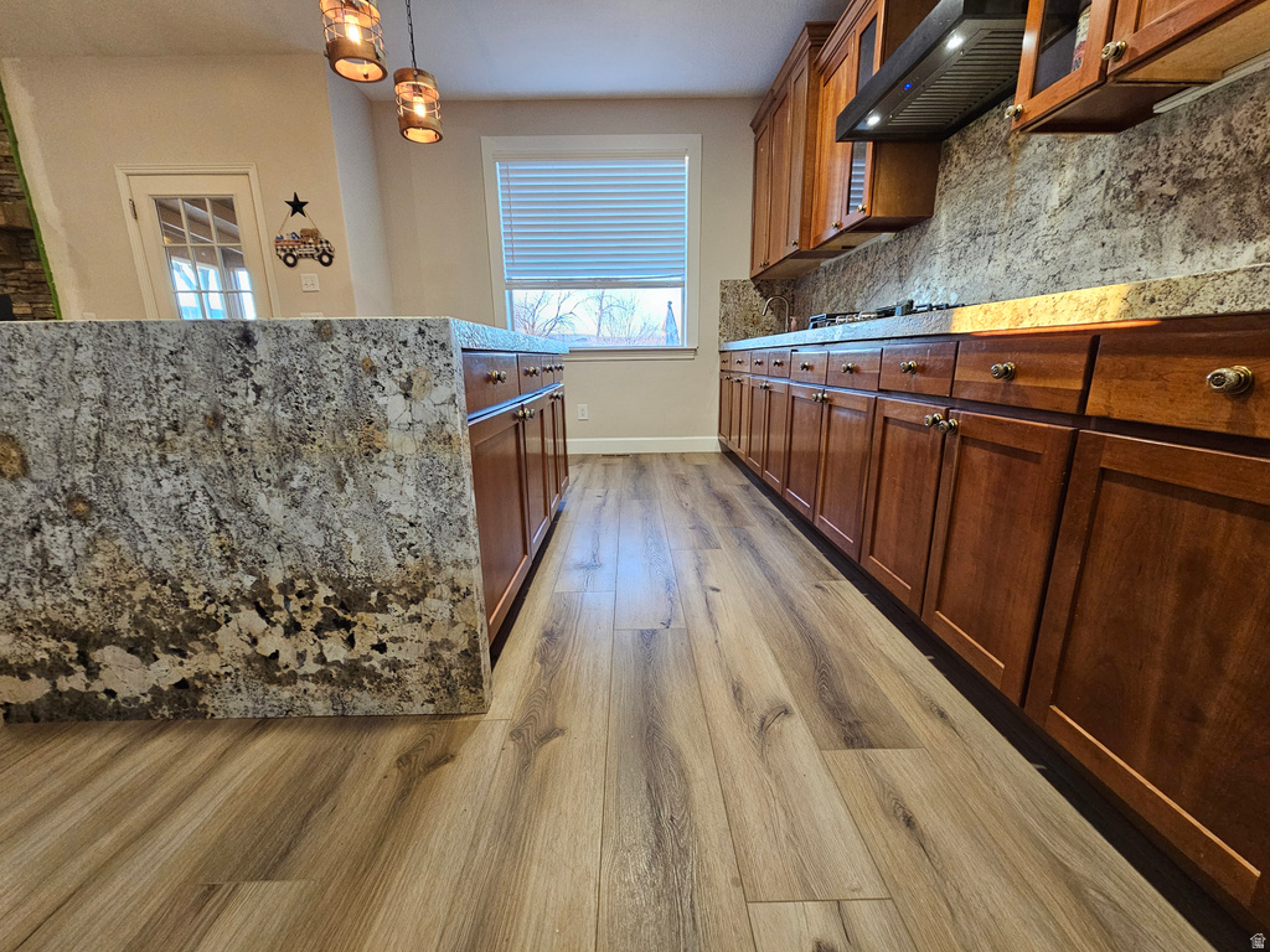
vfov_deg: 89.9
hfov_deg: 106.2
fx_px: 477
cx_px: 635
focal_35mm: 13
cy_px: 476
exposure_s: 1/40
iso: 400
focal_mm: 2.2
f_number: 2.2
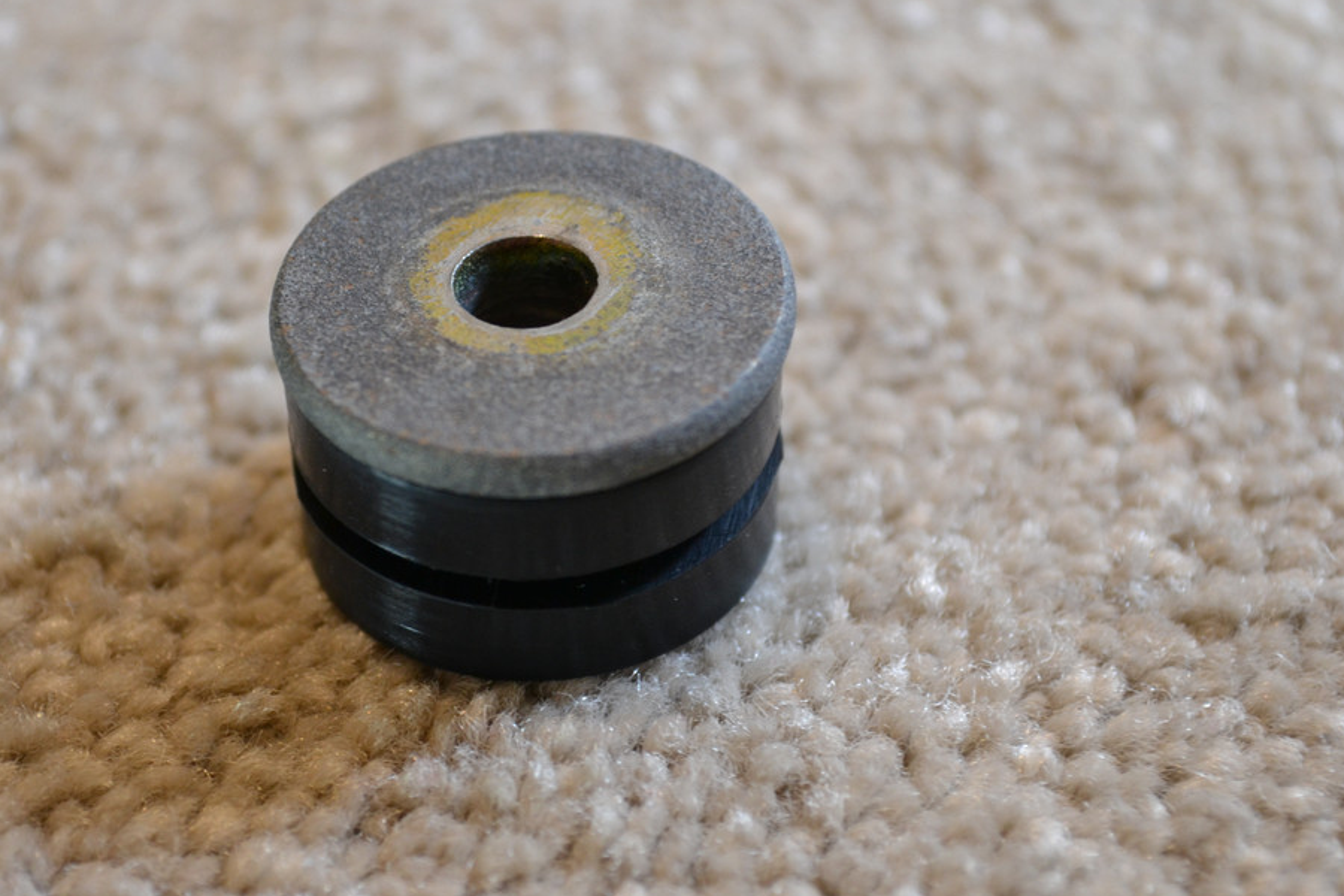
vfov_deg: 16.3
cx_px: 526
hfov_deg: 24.1
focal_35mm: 84
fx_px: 3136
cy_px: 475
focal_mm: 42
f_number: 5.3
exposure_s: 1/15
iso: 800
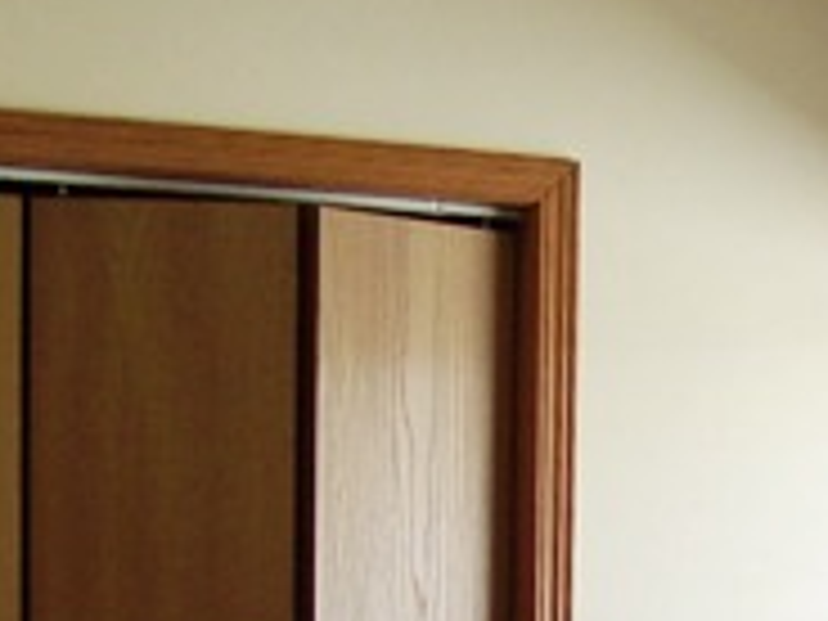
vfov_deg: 10.9
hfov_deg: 15.1
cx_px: 770
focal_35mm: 129
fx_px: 3086
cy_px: 1040
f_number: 2.8
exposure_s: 1/60
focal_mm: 5.6
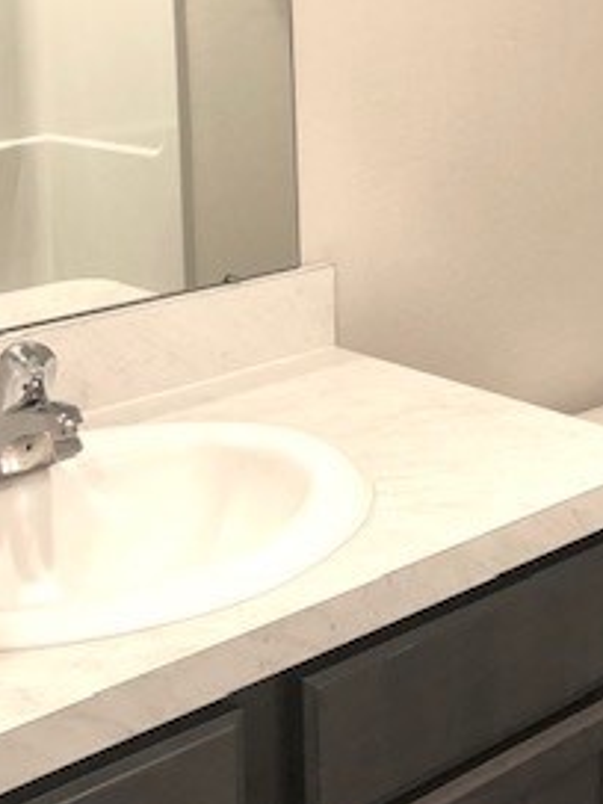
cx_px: 494
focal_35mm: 66
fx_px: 1533
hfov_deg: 21.9
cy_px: 92
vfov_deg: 28.3
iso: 40
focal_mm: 4
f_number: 1.8
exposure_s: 1/17
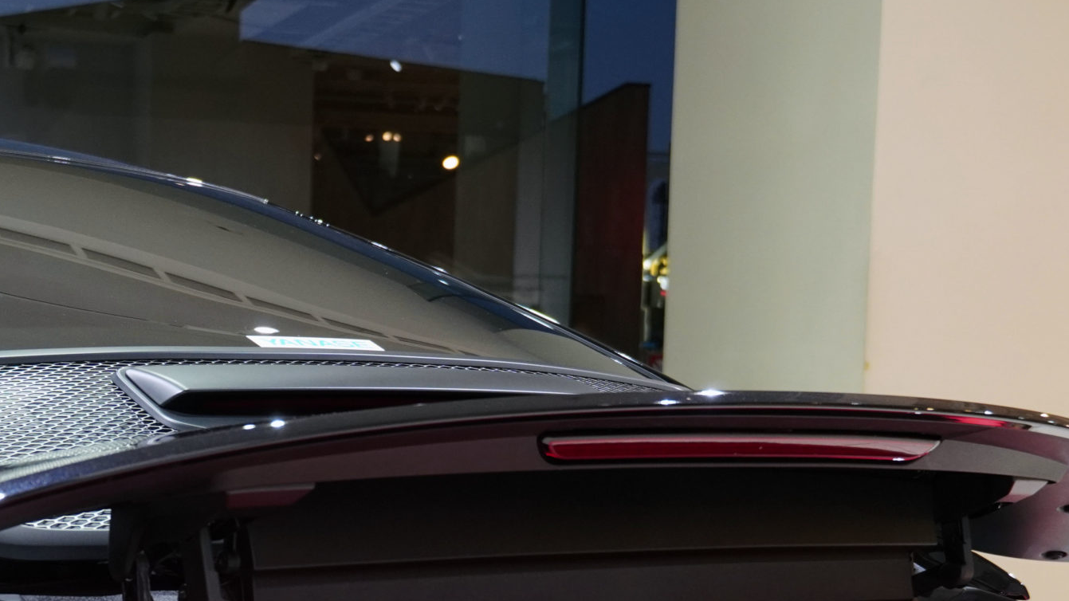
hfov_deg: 25.2
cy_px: 652
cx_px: 356
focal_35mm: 84
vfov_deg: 14.1
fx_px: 2381
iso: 1000
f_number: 4.5
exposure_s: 1/50
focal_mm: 28
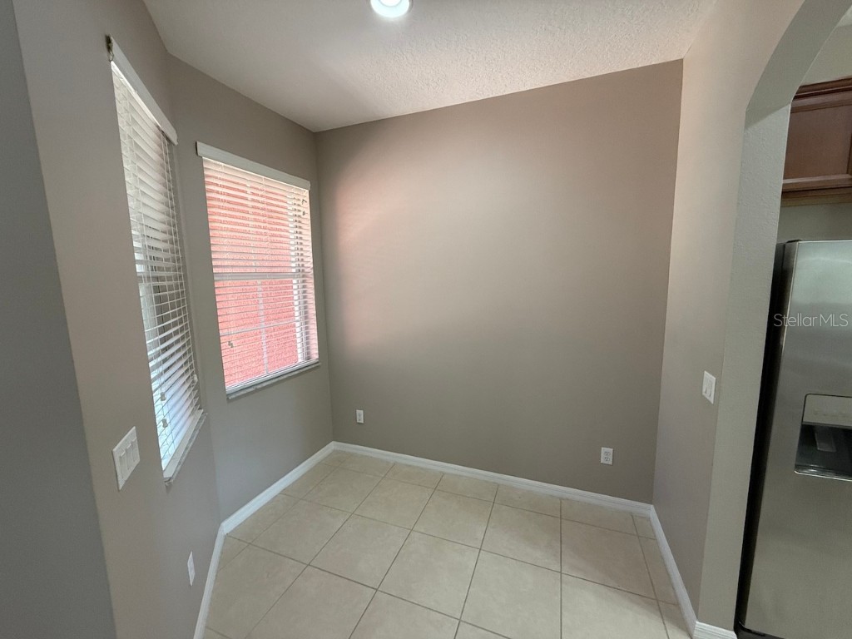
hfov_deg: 102.1
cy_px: 320
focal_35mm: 14
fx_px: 345
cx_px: 426
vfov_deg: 85.7
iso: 320
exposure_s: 1/120
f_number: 2.2
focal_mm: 2.22
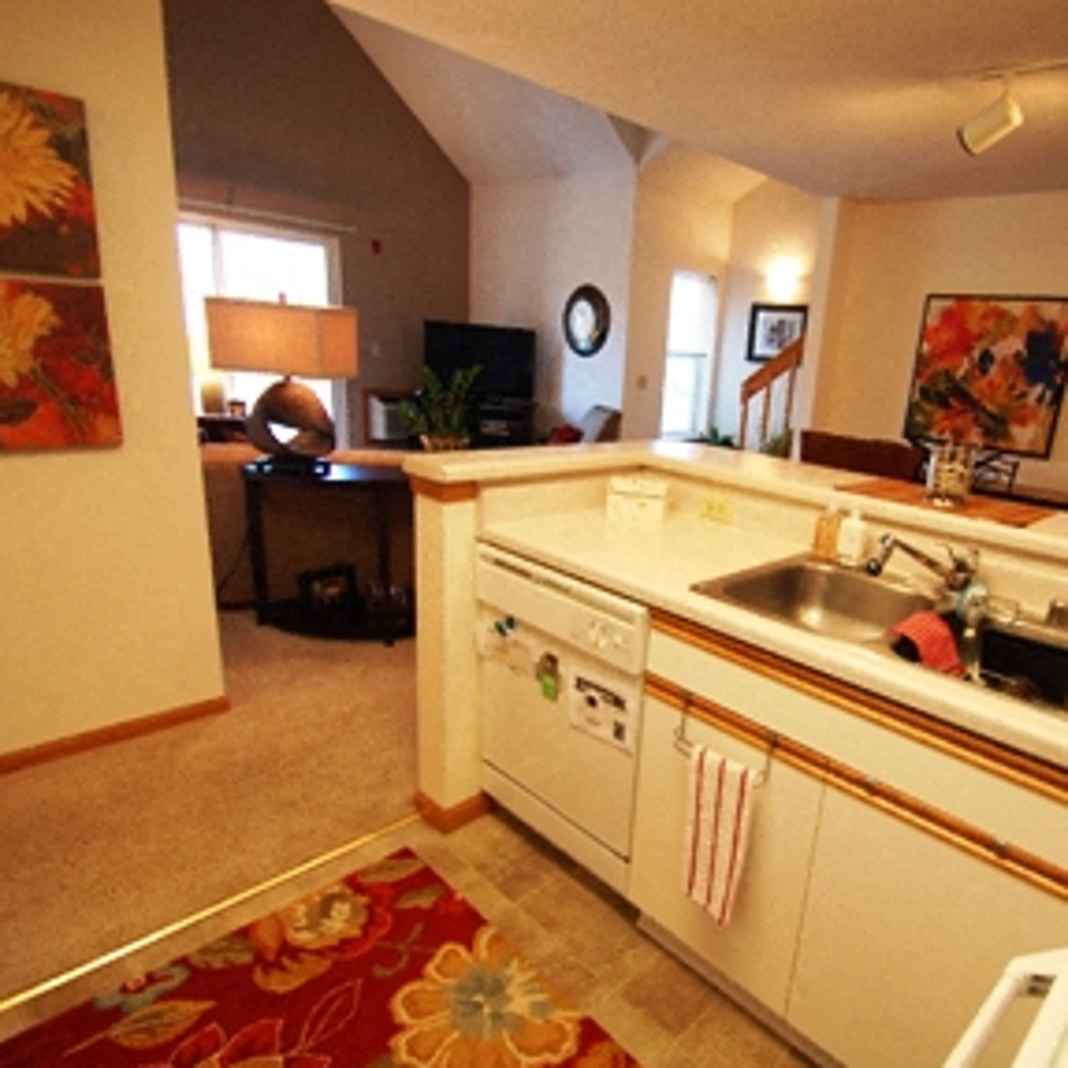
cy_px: 554
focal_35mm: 20
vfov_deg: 74.8
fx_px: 698
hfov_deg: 73.8
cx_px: 657
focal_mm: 10
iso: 400
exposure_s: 1/40
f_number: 3.5
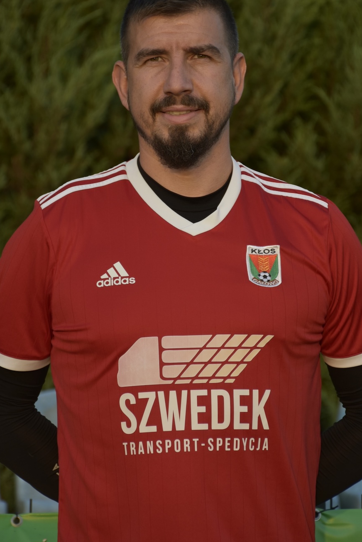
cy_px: 244
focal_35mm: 172
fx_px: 2593
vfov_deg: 11.9
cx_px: 185
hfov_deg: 8.0
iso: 125
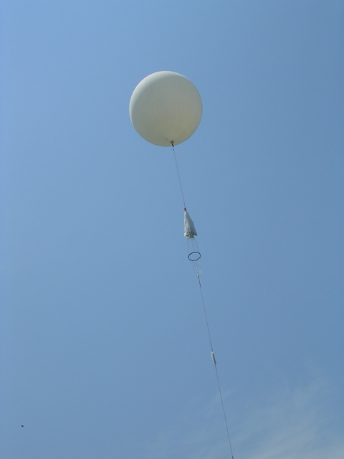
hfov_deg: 24.4
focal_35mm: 60
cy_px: 230
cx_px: 172
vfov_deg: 32.2
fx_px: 795
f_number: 3.4
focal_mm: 9.1
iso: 50
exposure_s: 1/1500
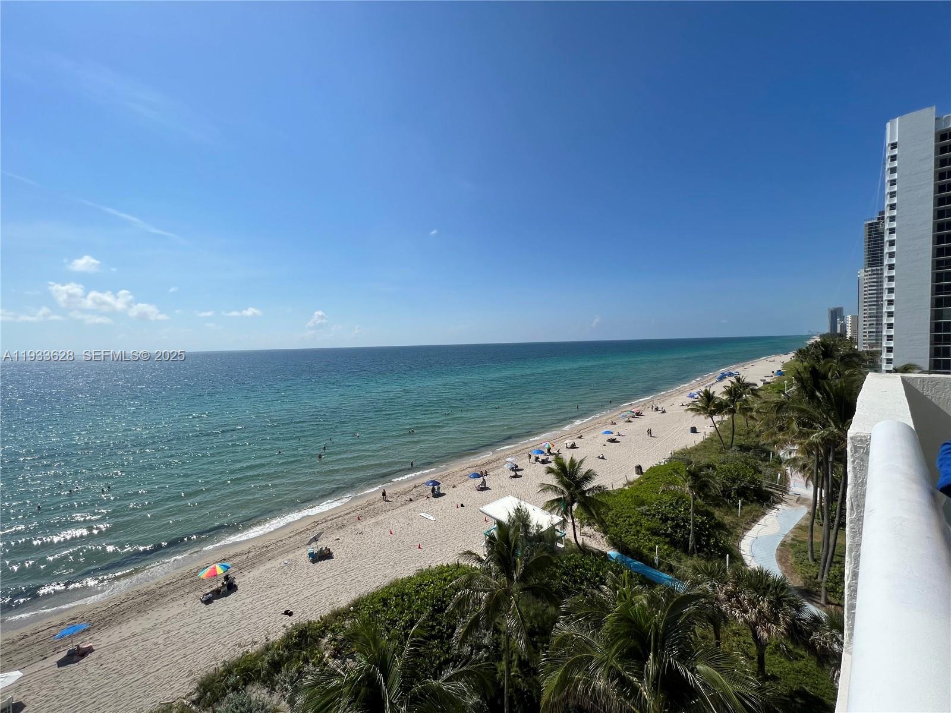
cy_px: 356
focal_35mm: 13
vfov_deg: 89.9
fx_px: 357
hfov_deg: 106.2
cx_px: 476
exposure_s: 1/3922
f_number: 1.8
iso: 32
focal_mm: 1.57
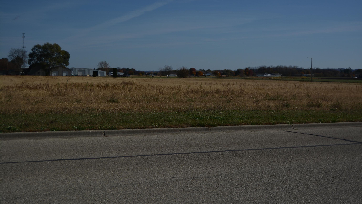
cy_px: 103
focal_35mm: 51
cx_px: 183
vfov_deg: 23.5
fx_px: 490
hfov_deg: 40.6
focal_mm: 32
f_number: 4.5
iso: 100
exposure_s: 1/4000
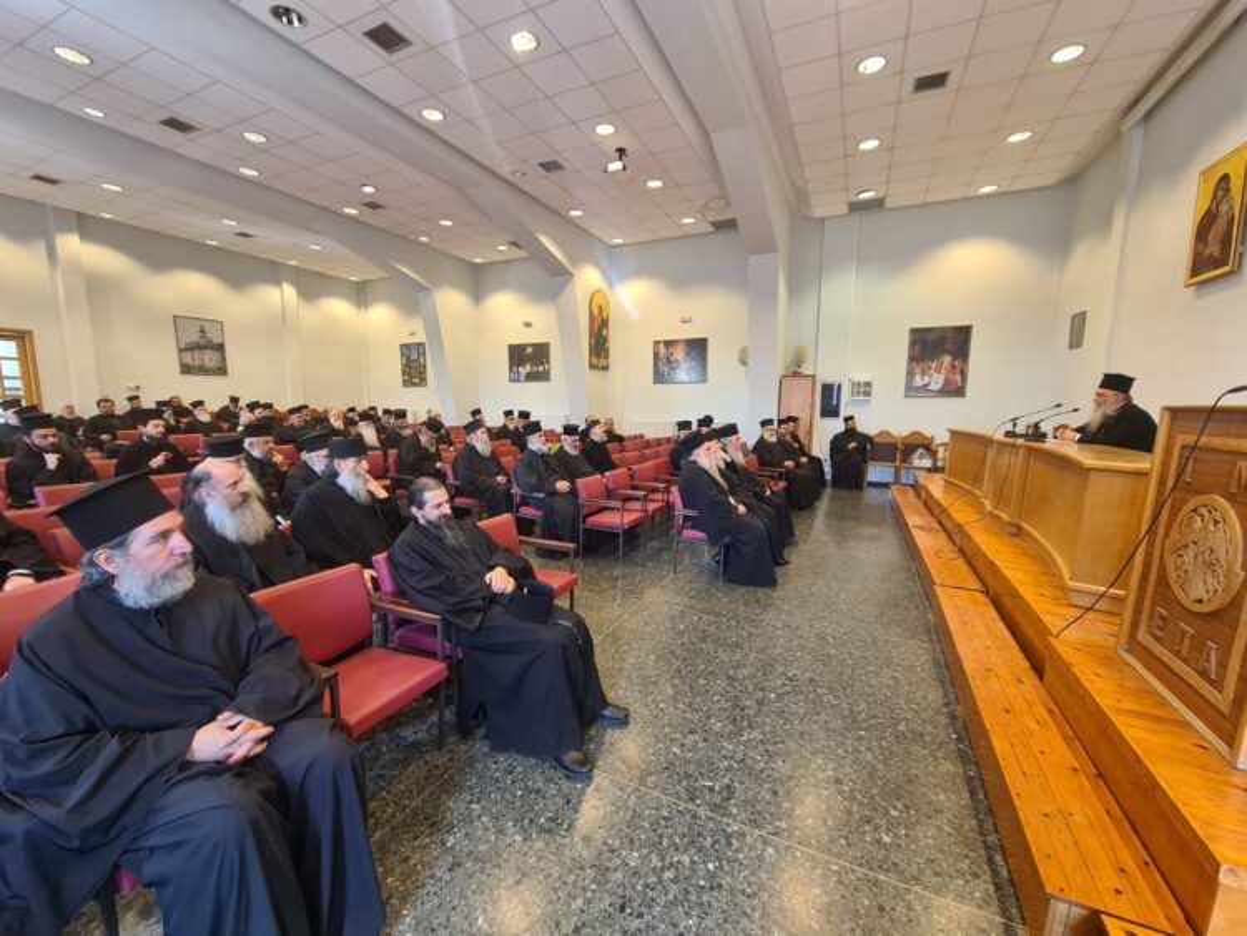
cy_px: 468
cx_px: 624
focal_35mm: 13
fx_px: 468
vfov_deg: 89.9
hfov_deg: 106.2
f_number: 2.2
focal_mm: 2.22
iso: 250
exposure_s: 1/50
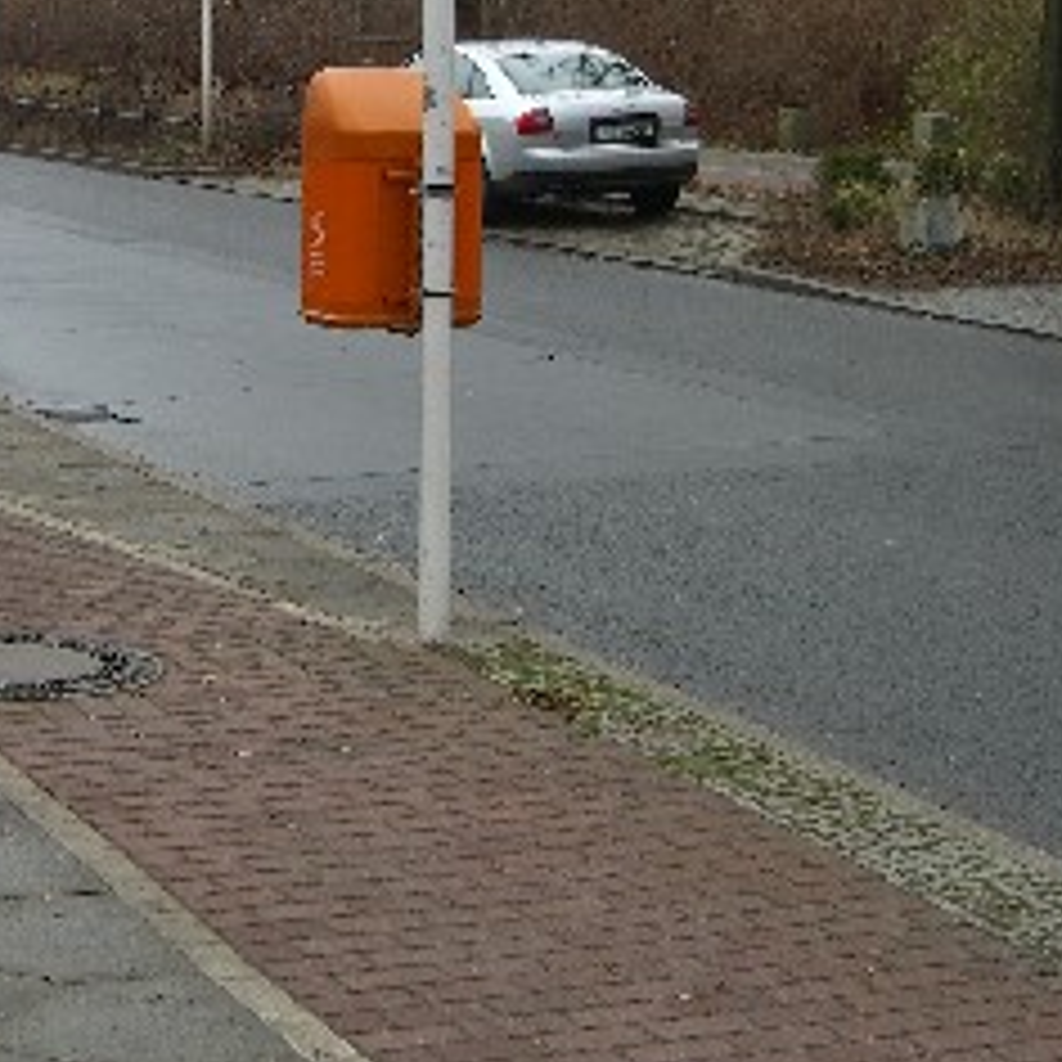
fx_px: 2881
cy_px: 299
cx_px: 200
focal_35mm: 83
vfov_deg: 20.8
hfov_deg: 20.6
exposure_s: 1/125
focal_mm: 7.9
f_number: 2.8
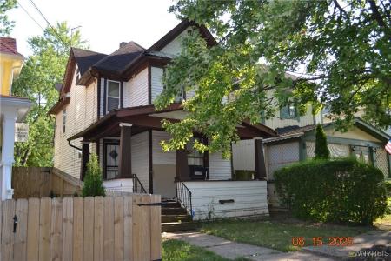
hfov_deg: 61.9
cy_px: 130
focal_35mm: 30
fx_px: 326
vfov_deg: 43.6
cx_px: 196
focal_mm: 20
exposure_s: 1/125
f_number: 4
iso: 100
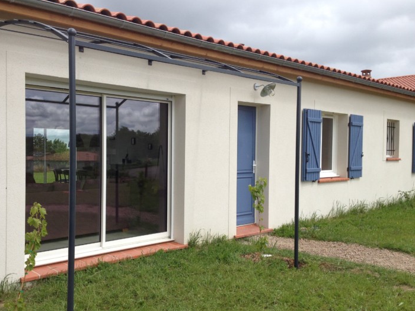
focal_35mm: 40
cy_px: 162
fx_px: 480
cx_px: 178
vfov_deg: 36.0
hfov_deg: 46.7
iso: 50
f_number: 2.4
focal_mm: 4.28
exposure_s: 1/1346
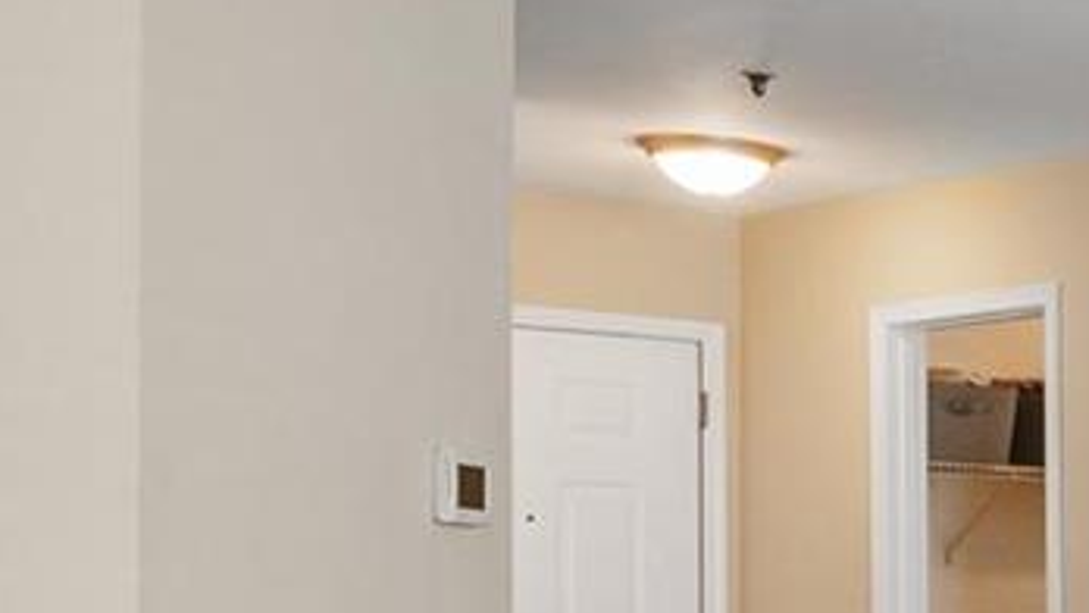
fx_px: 2224
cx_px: 2197
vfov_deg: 15.3
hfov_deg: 18.2
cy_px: 679
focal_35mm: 77
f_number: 8
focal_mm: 8
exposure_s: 1/20
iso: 400
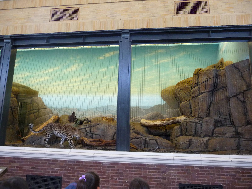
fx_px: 204
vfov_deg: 49.7
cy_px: 94
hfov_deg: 63.4
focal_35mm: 28
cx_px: 126
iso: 400
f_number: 3.3
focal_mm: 4.7
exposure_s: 1/25
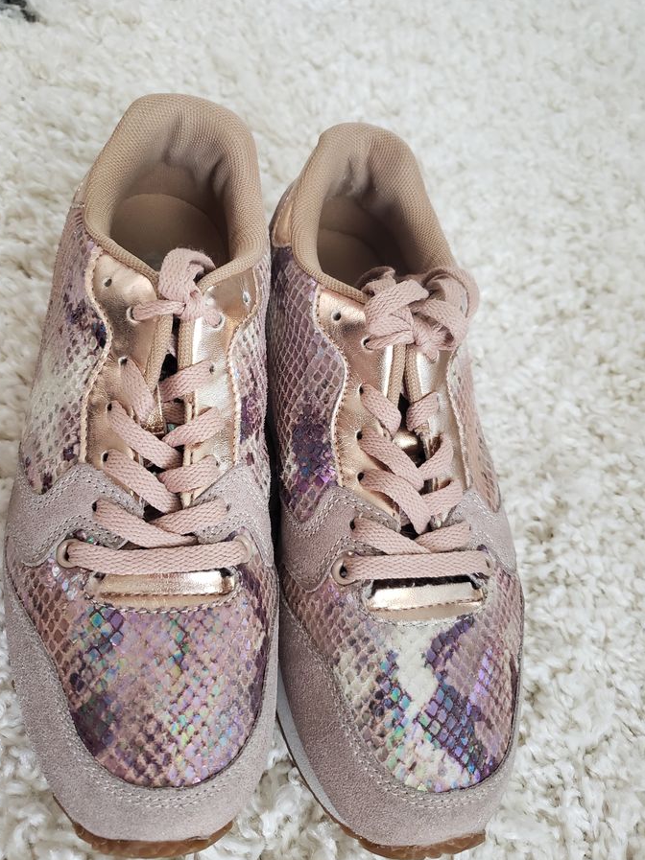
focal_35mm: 29
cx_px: 299
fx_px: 721
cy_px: 443
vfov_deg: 61.7
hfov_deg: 48.2
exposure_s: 1/35
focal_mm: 4.3
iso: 250
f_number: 1.5
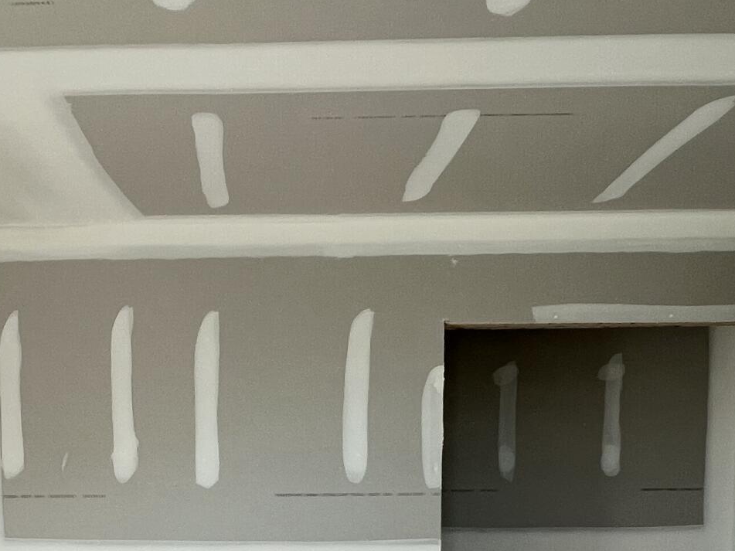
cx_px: 274
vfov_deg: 32.2
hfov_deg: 45.4
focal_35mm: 41
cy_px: 556
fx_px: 870
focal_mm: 1.57
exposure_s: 1/99
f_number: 1.8
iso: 50
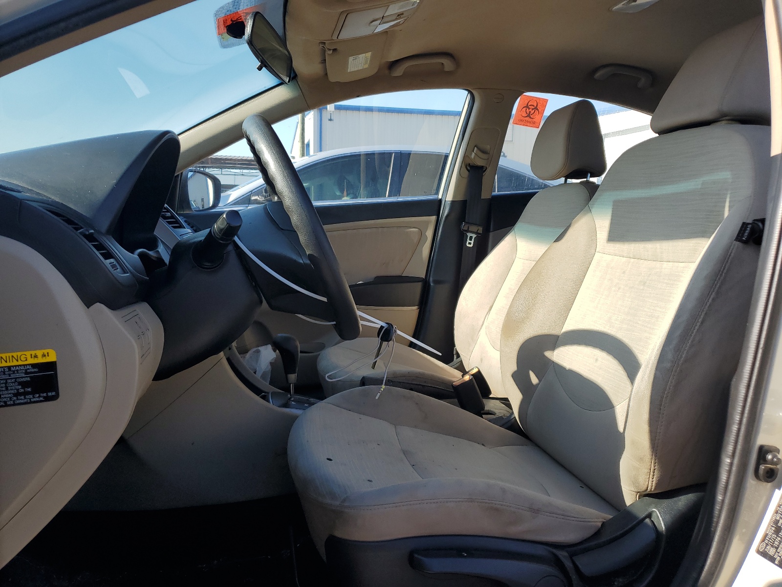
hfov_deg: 67.3
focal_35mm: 26
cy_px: 294
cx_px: 391
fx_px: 587
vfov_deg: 53.1
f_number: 1.5
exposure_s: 1/1111
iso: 50
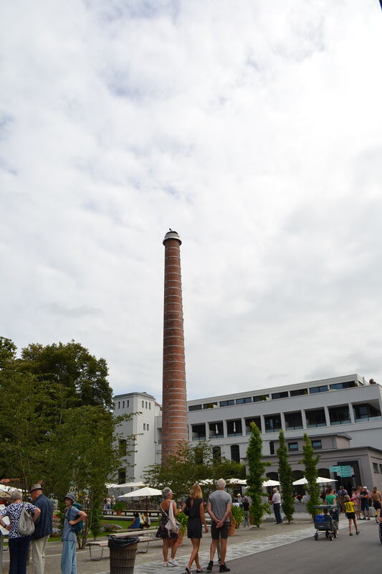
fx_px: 430
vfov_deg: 67.4
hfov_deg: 47.9
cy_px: 287
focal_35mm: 27
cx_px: 191
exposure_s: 1/320
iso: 100
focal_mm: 18
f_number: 9
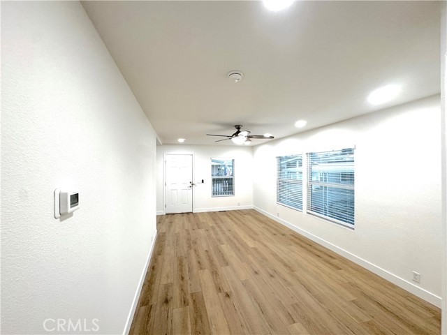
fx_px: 181
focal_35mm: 14
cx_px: 224
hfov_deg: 102.1
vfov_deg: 85.7
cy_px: 168
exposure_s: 1/120
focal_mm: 2.22
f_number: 2.2
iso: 200
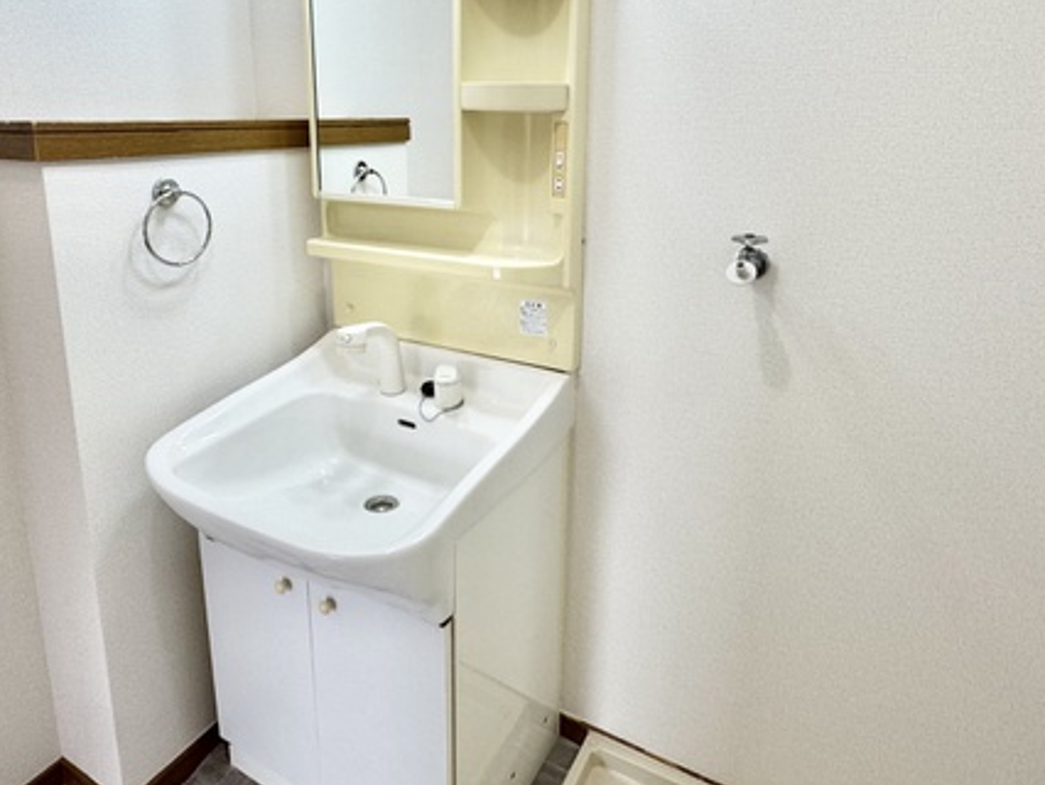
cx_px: 515
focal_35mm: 23
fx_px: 695
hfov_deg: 73.9
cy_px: 256
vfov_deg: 57.5
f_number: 2.2
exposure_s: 1/120
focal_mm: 2.22
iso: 100
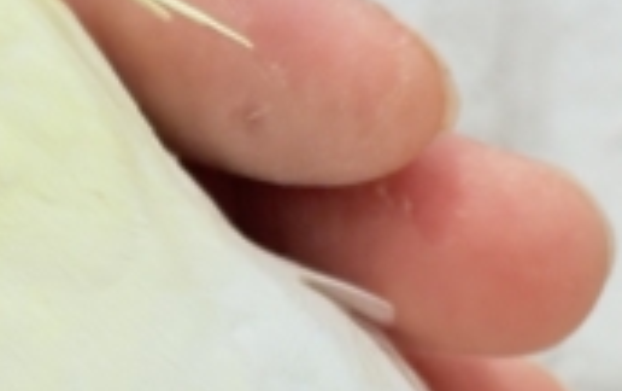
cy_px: 434
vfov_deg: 6.4
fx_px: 3480
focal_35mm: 205
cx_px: 69
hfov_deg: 10.2
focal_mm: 5.96
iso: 40
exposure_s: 1/50
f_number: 1.6
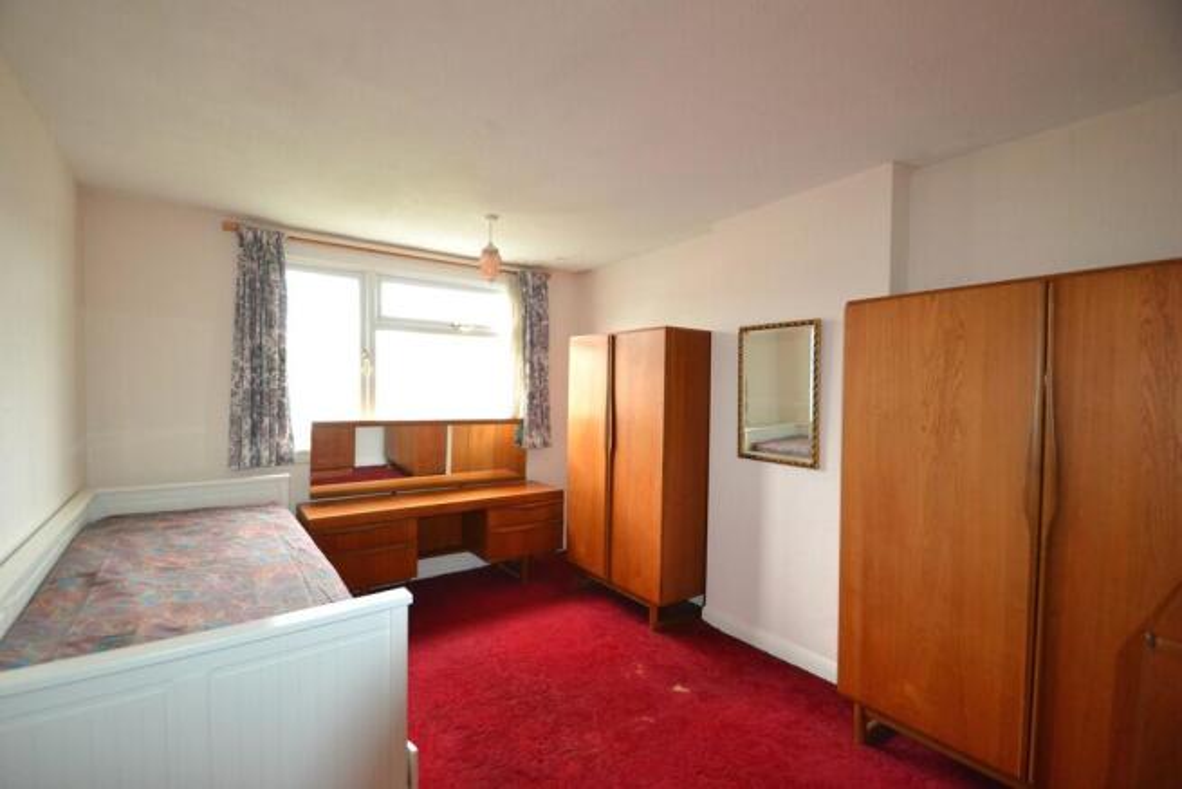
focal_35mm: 15
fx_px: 493
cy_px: 394
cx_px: 591
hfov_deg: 100.4
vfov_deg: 77.4
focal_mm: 10
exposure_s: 1/60
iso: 1250
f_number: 3.5
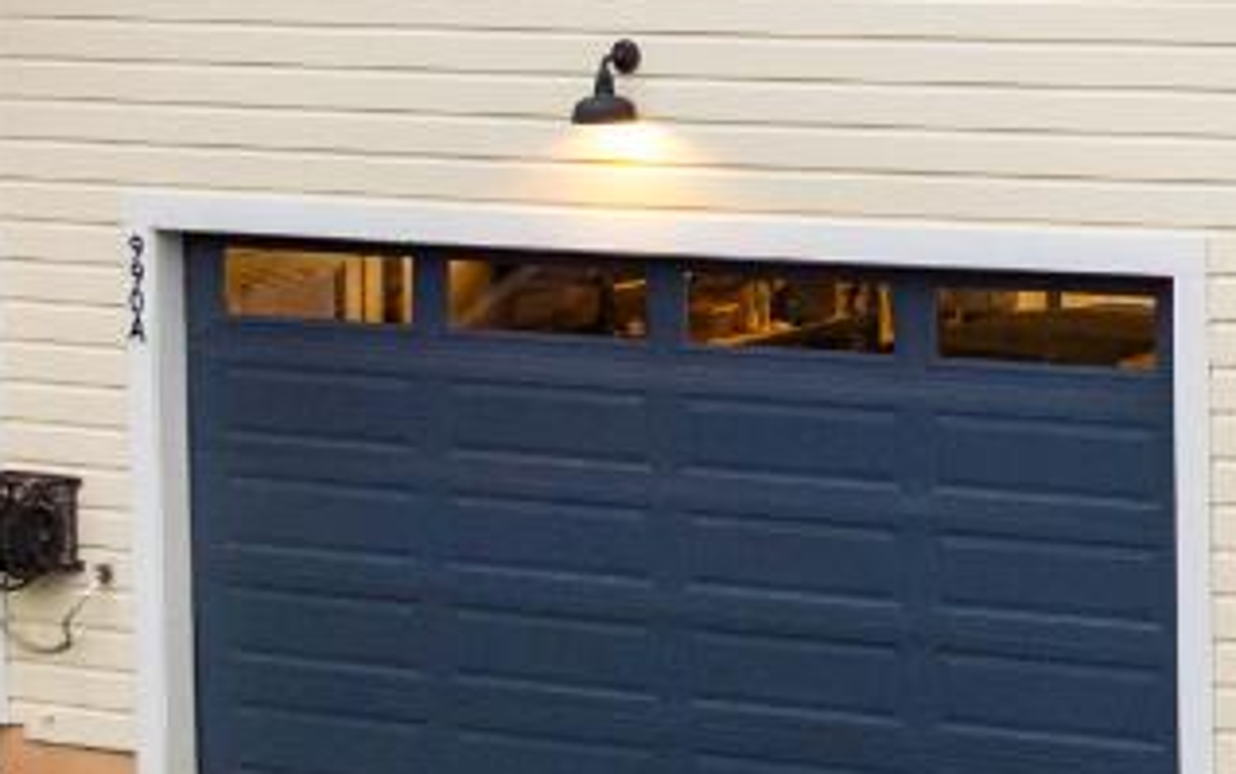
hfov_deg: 15.2
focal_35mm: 120
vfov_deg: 10.7
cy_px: -200
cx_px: 2161
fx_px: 4044
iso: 400
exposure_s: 1/80
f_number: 4
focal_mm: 12.29
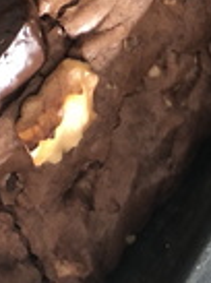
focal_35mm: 155
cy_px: -436
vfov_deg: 10.6
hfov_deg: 9.2
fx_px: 1266
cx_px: -146
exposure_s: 1/30
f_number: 1.8
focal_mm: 4
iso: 32
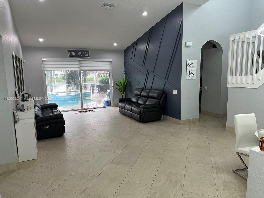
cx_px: 132
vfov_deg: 56.8
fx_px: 183
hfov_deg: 71.6
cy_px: 99
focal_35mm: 24
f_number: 1.78
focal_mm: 6.86
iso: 160
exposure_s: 1/120
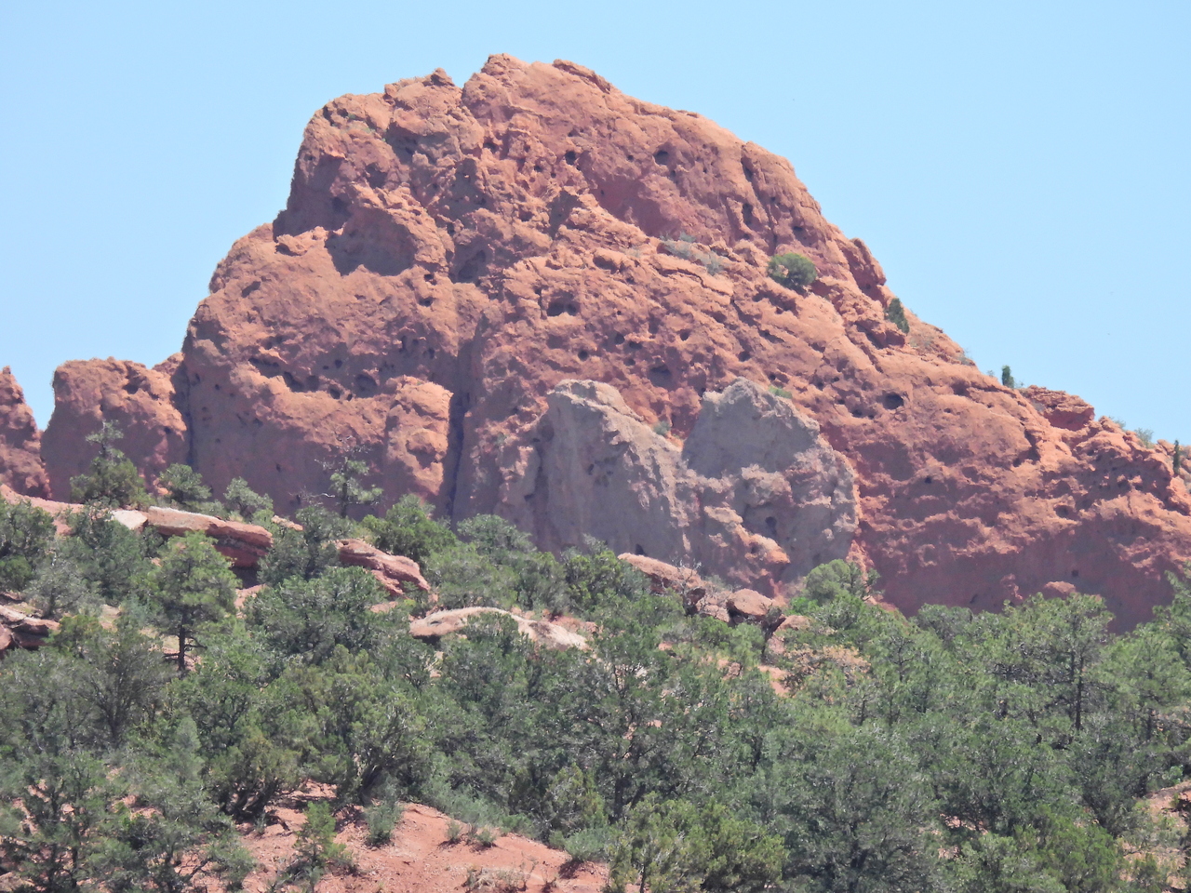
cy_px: 446
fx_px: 29245
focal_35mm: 850
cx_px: 596
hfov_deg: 2.3
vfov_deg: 1.7
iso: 110
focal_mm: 152
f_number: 5.6
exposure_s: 1/500
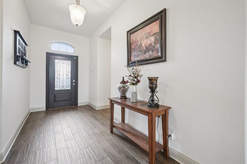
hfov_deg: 100.4
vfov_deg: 77.3
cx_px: 124
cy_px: 82
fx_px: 103
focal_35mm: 15
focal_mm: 15
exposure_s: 1/10
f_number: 9
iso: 250
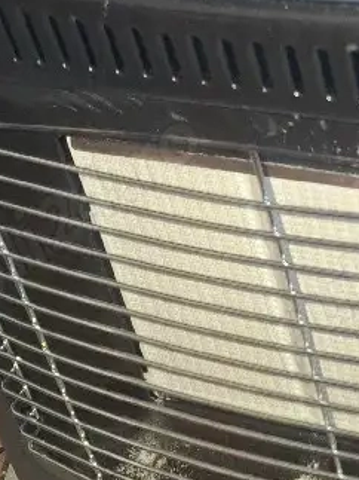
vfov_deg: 19.5
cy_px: -88
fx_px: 1315
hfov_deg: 14.6
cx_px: 522
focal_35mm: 95
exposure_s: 1/50
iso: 160
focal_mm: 5.54
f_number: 1.8
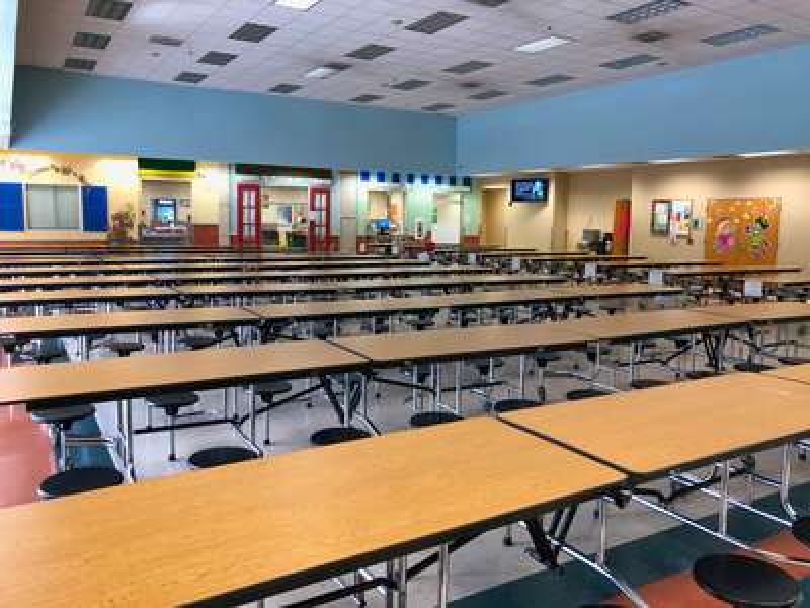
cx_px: 405
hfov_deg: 63.4
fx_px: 655
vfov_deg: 49.7
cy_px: 304
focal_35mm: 28
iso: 32
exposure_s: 1/30
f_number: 1.8
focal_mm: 4
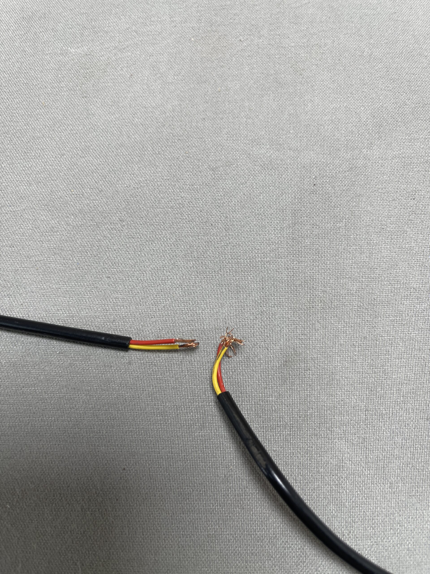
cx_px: 215
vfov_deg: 67.3
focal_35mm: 26
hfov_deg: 53.1
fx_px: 431
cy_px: 287
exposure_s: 1/100
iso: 50
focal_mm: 5.1
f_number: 1.6
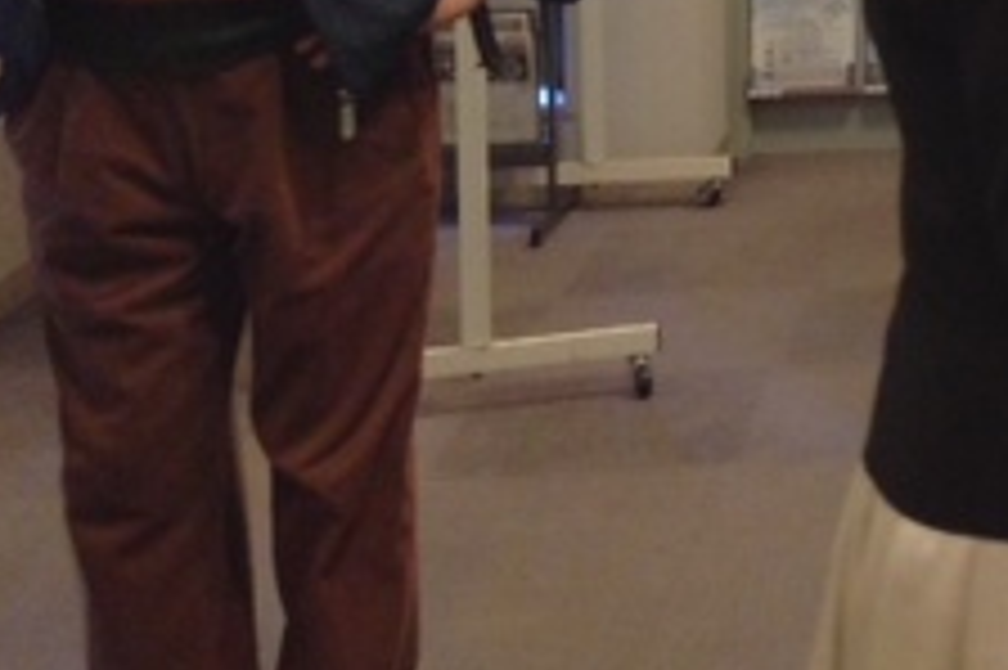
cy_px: -355
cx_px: 1390
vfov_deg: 13.1
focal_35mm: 98
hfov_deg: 18.9
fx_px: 2742
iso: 250
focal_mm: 4.13
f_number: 2.4
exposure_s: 1/20
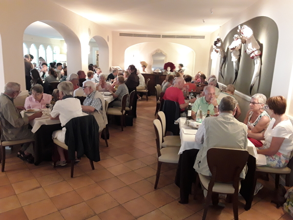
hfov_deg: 65.3
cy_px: 110
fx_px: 229
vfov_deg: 51.4
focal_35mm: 27
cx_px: 146
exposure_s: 1/17
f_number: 1.9
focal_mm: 2.91
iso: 160
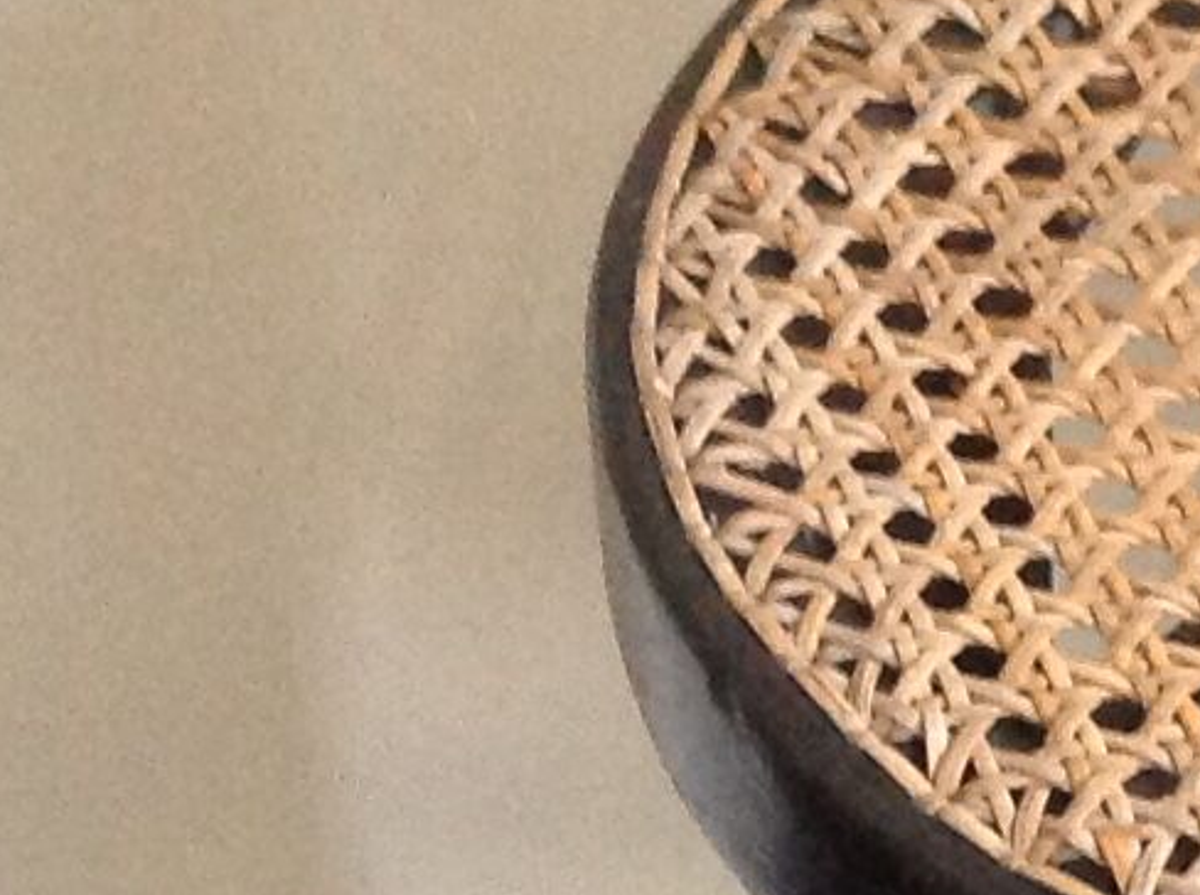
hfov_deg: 10.1
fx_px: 6435
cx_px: 2134
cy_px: 1881
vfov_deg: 7.6
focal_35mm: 186
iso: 250
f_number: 2.4
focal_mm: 4.28
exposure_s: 1/15
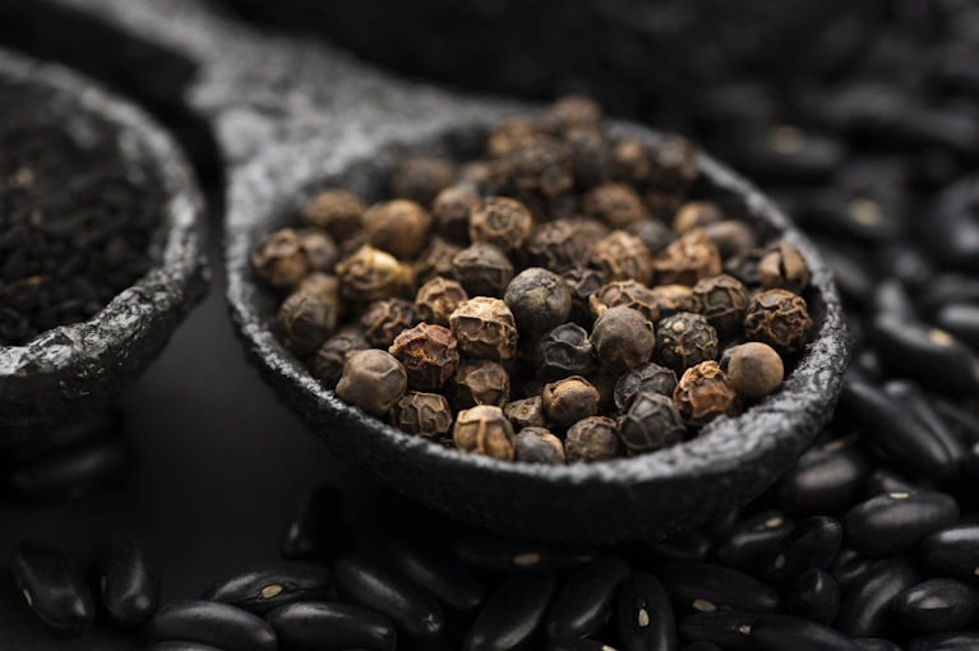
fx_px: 2853
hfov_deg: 19.5
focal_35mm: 105
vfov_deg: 13.0
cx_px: 490
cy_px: 326
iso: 100
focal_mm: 105
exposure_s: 1/100
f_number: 9
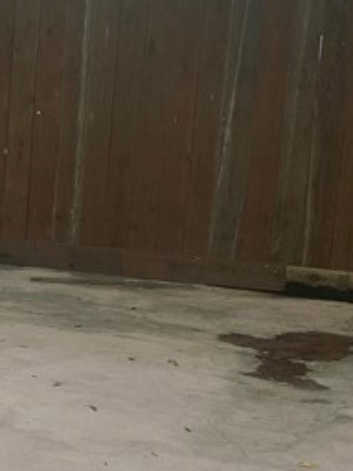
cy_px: 219
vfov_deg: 18.9
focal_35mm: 104
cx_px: -153
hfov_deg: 13.5
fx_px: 1414
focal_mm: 4.25
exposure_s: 1/249
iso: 32
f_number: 1.8
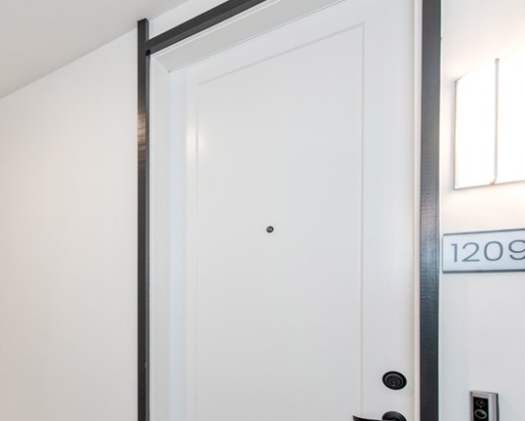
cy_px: 294
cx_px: 64
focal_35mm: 25
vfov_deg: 55.2
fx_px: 389
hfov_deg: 59.3
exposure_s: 1/80
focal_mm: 14
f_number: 4.5
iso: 800
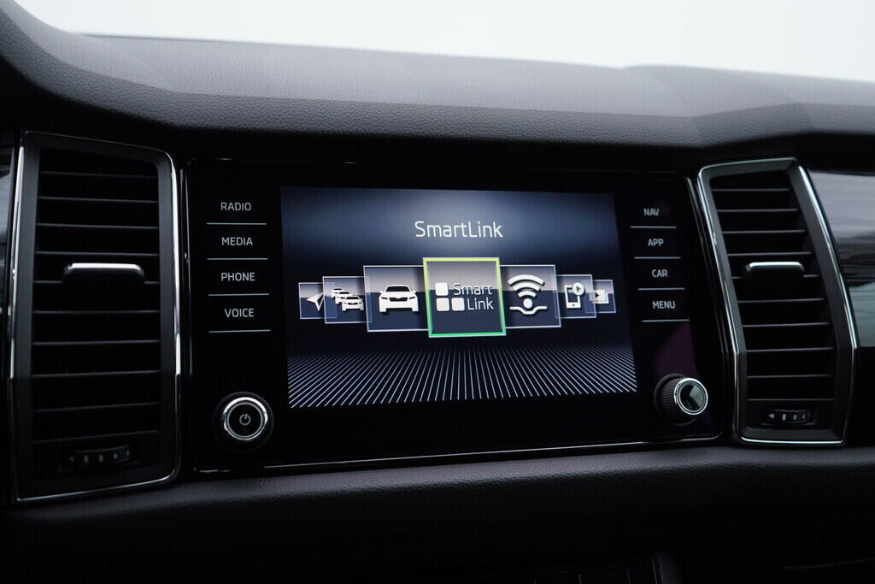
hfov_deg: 53.1
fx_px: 875
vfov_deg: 36.9
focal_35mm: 36
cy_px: 292
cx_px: 438
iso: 125
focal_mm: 24
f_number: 3.2
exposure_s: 1/50
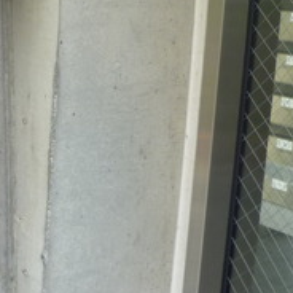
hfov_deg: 21.2
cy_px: 111
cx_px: -115
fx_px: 689
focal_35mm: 72
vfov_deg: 23.9
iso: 100
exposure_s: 1/30
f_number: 2.8
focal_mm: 4.5
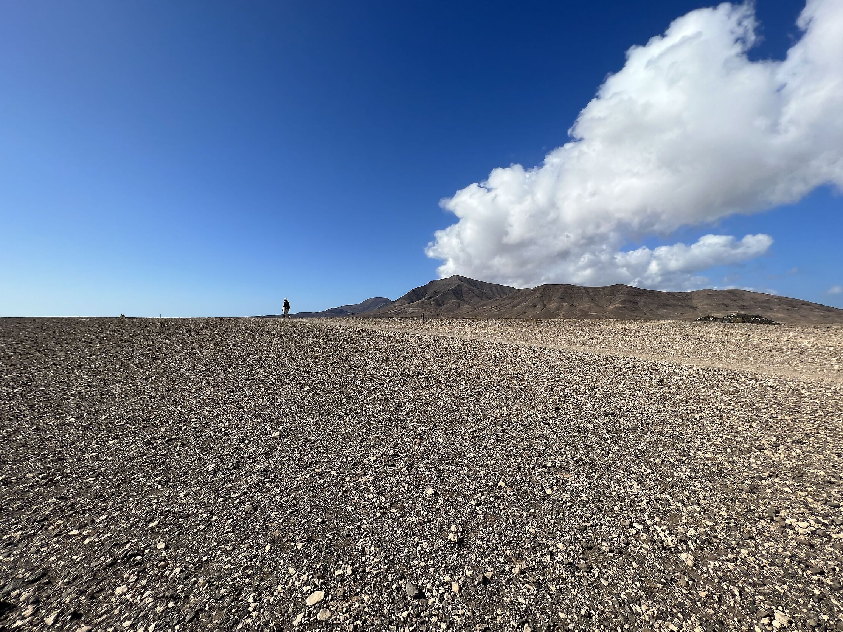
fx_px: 341
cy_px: 293
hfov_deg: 102.1
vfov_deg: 85.5
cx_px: 415
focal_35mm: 14
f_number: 1.8
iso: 32
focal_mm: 1.57
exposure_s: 1/2597
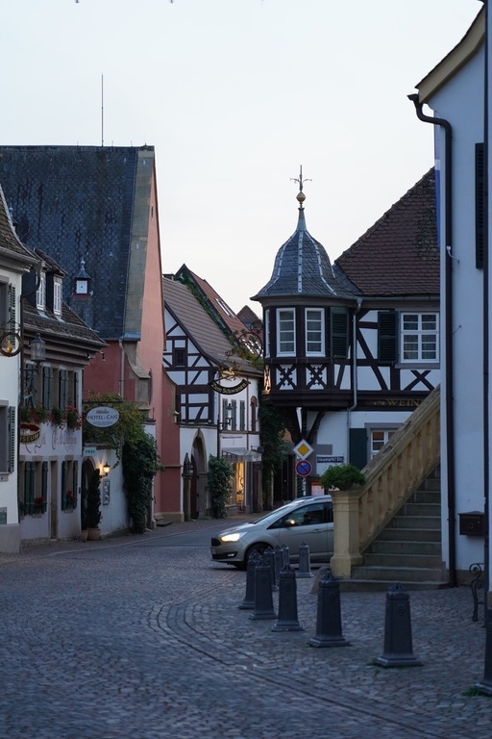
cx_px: 246
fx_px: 2152
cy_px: 370
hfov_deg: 13.0
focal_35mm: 105
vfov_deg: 19.5
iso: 1600
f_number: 4
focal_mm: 105
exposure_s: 1/160
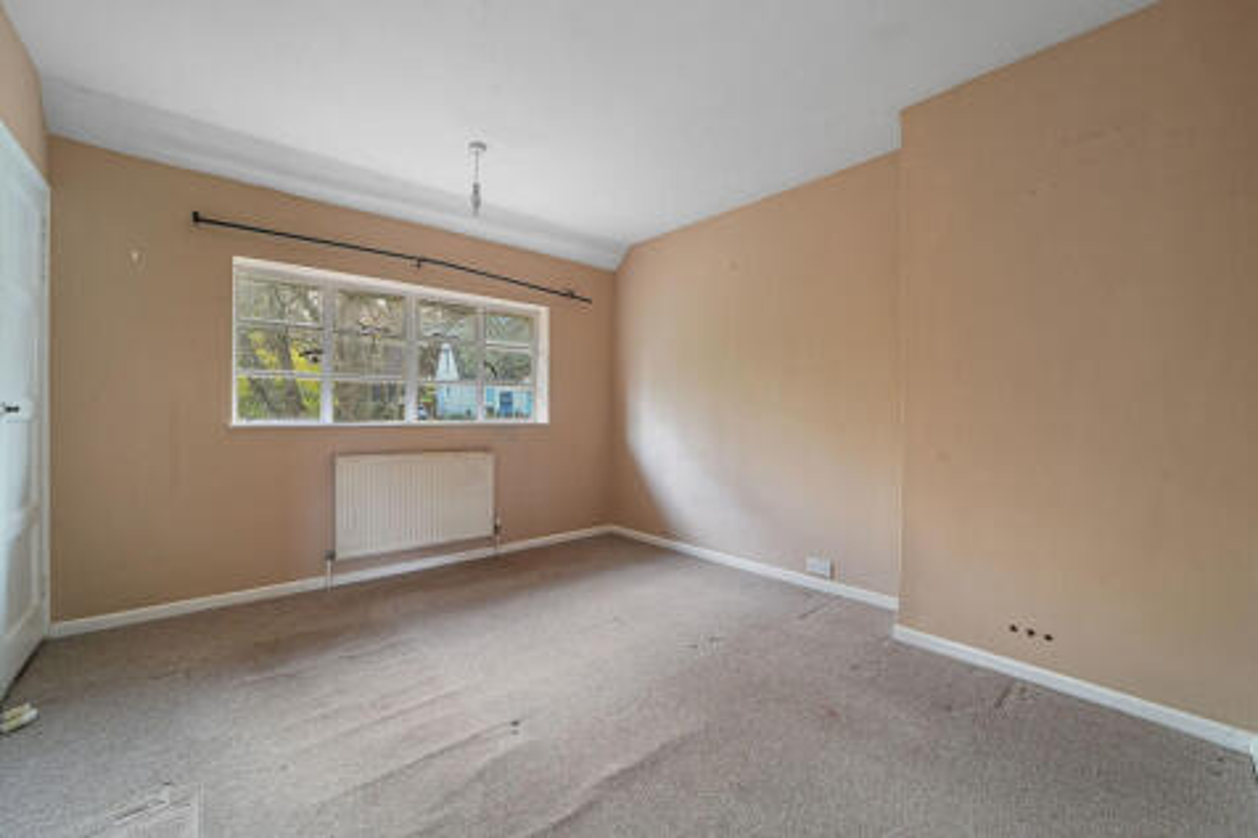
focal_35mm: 14
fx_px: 489
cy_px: 419
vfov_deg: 81.2
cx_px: 629
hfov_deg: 104.3
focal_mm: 14
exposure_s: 2.5
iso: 400
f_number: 8
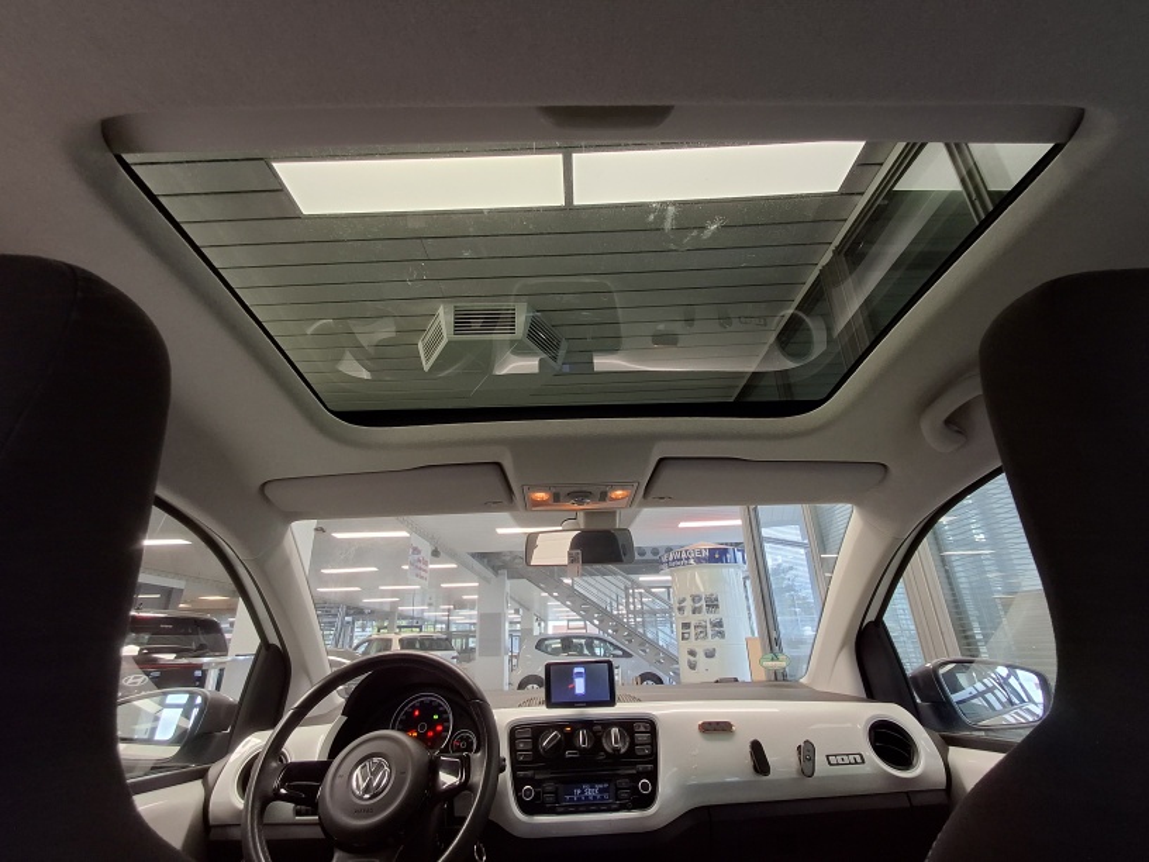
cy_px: 431
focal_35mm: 16
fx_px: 531
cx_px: 574
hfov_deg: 94.5
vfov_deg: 78.1
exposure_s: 1/50
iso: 100
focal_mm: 1.64
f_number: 2.2
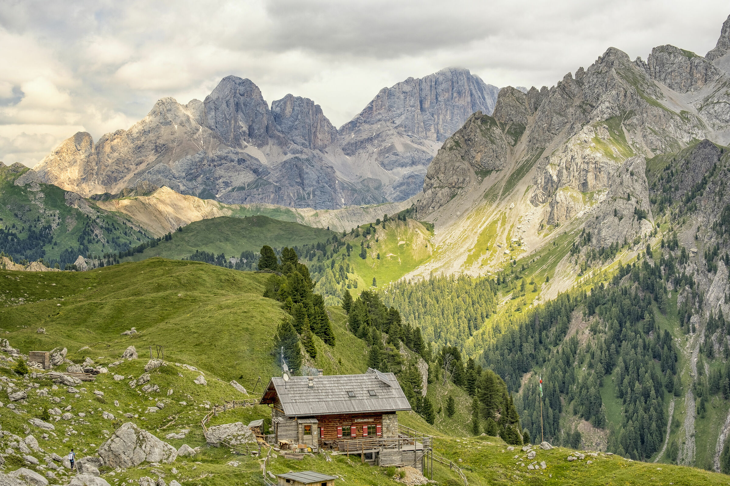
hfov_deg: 27.0
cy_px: 243
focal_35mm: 75
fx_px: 1521
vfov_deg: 18.2
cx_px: 365
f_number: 6.4
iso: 160
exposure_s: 1/220
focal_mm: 50
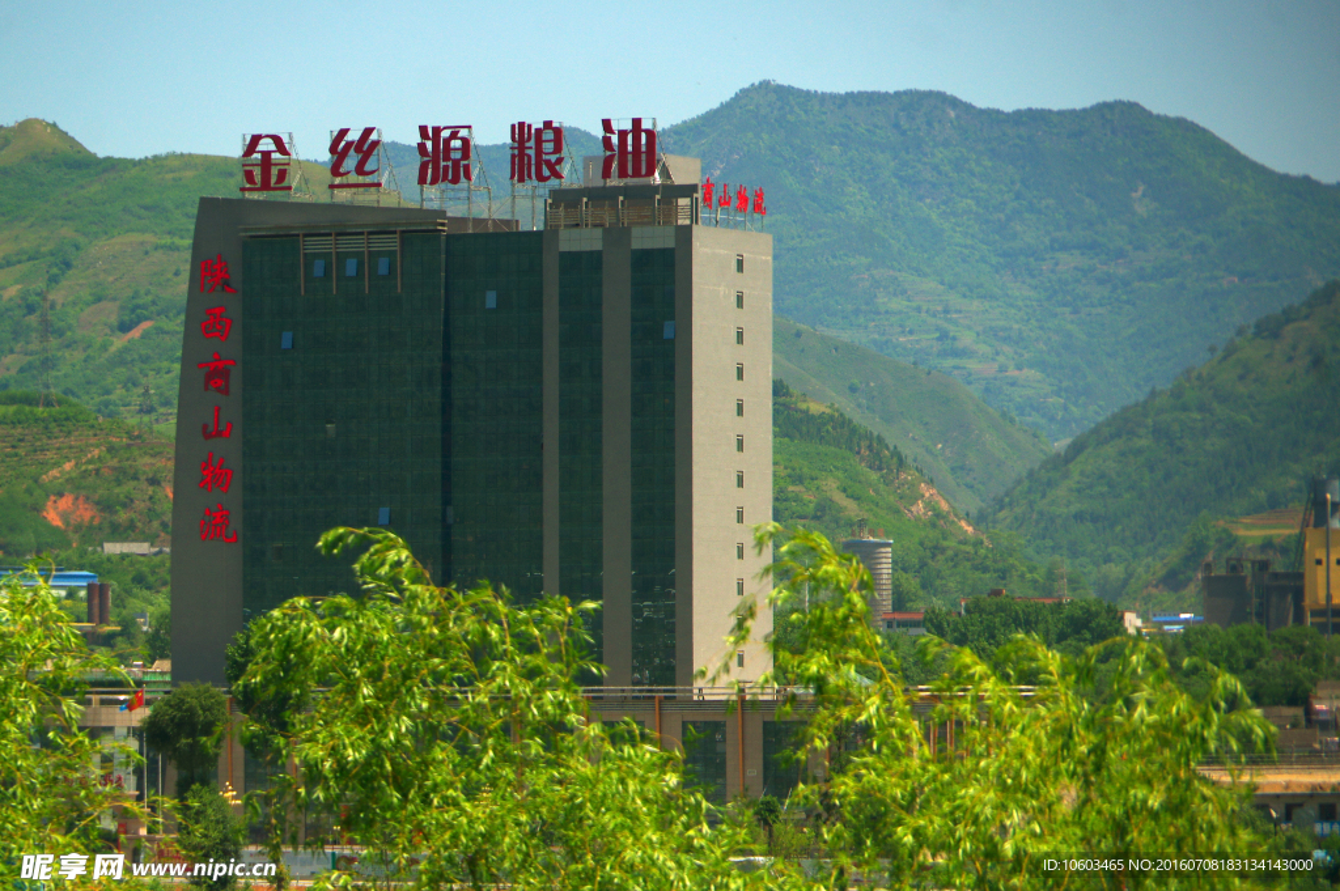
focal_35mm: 202
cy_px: 446
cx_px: 670
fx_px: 7513
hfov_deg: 10.2
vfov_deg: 6.8
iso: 200
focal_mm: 135
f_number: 6.3
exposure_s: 1/2000
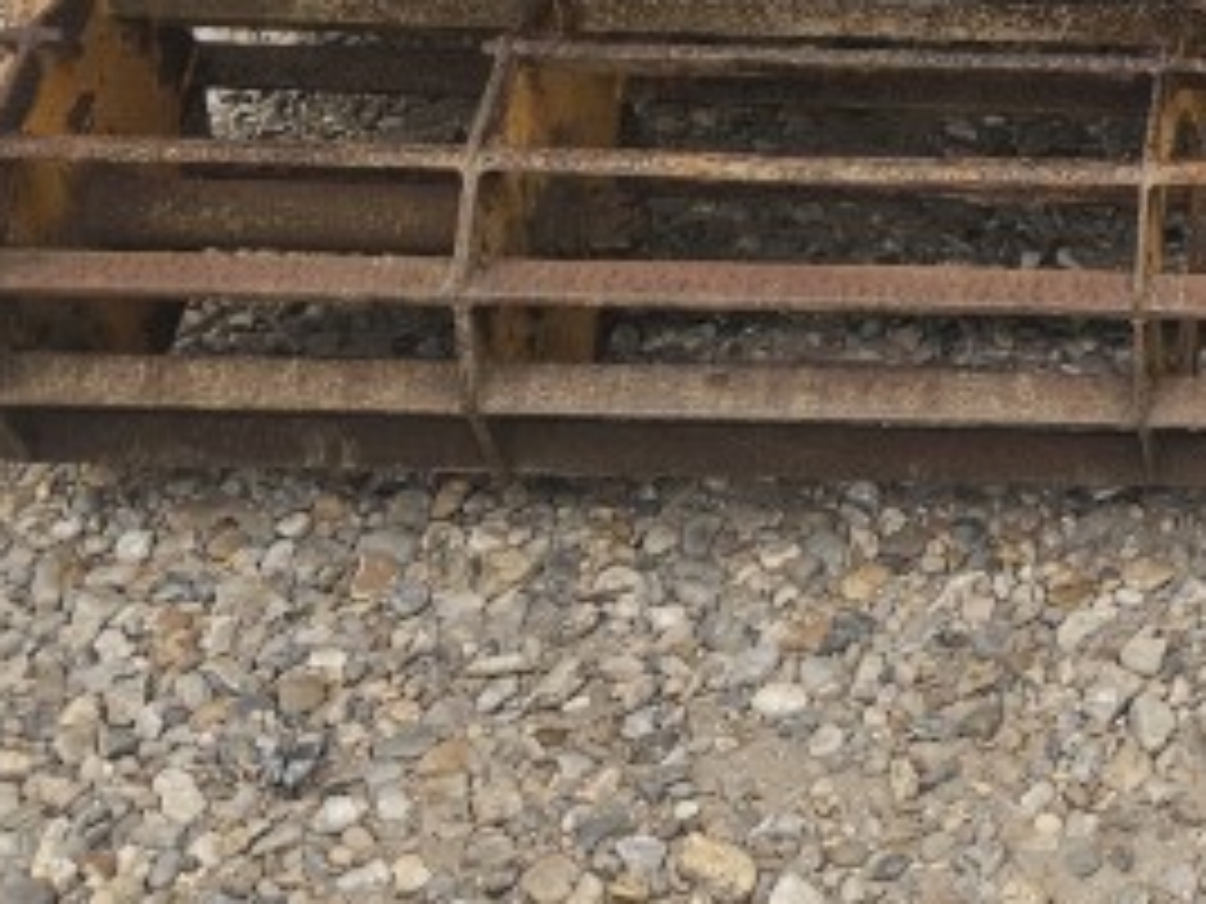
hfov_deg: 19.9
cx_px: 1692
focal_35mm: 88
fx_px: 3066
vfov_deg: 15.7
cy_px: -369
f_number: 1.8
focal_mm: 5.4
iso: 32
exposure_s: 1/180
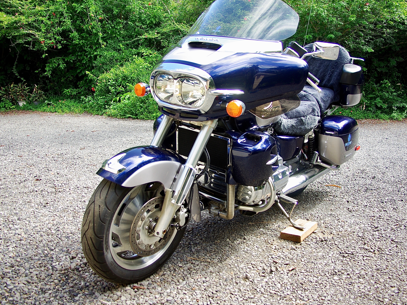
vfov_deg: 46.8
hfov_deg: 60.0
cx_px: 210
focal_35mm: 30
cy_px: 152
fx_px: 353
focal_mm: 18
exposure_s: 1/60
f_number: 5.6
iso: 100
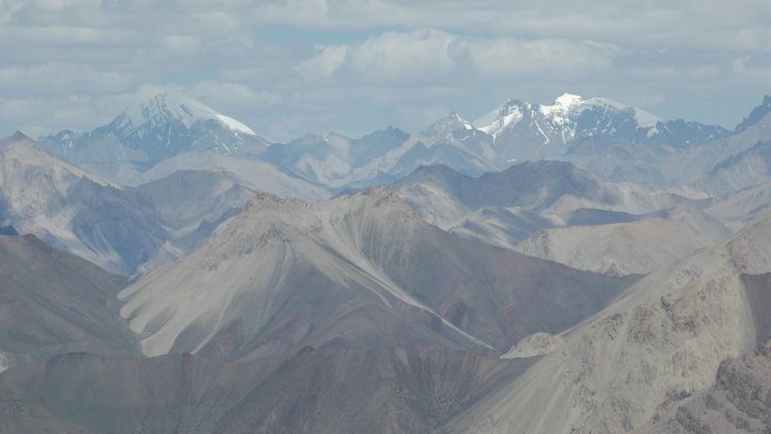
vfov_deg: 4.1
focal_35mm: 300
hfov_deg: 7.2
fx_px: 6134
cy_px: 215
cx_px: 384
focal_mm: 190
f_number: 8
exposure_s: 1/1000
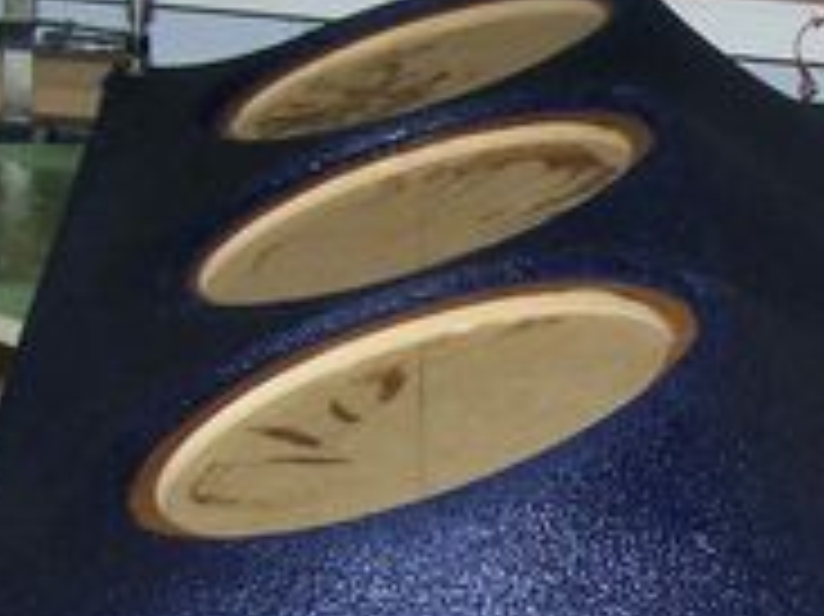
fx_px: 3164
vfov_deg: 11.1
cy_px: 504
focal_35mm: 133
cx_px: 973
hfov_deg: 14.4
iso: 80
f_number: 2.8
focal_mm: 6.3
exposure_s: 1/60
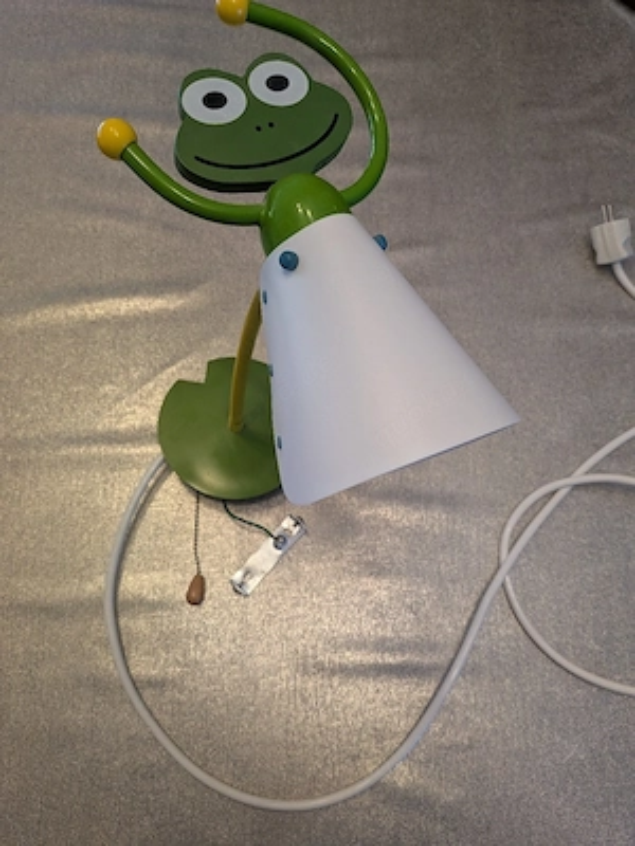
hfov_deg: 56.8
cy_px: 423
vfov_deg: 71.6
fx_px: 587
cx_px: 318
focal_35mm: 24
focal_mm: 4.53
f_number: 1.7
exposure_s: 1/101
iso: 235
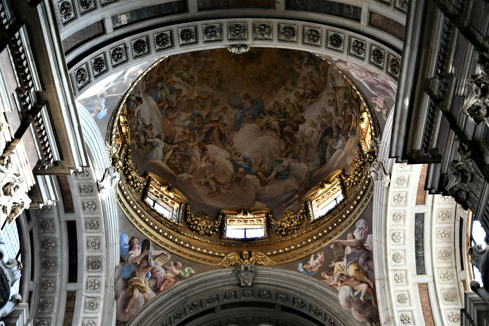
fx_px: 503
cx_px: 244
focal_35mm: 37
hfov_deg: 51.9
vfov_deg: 35.9
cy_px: 163
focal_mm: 25
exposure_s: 1/200
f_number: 3
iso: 800
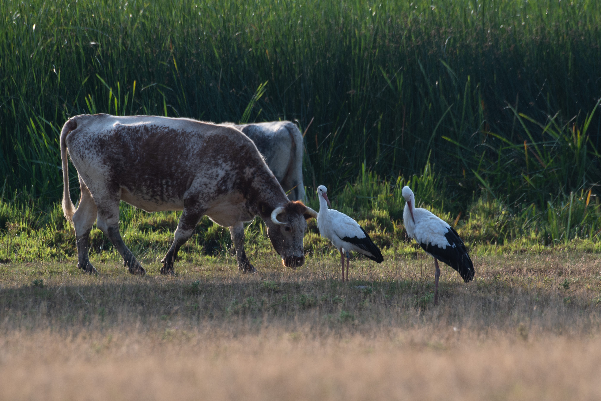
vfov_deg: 2.2
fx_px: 10266
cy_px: 200
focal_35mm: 615
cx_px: 300
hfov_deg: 3.4
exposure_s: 1/250
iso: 100
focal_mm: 410
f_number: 6.3
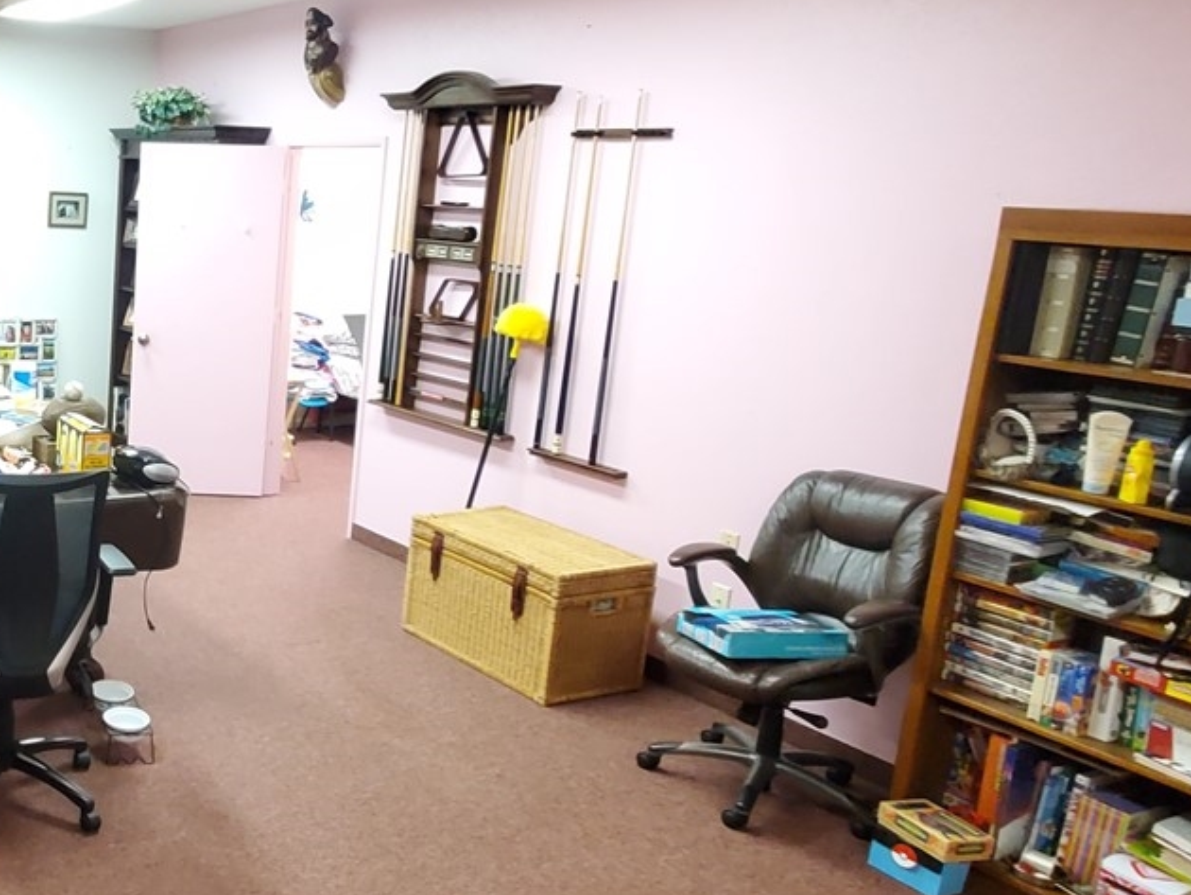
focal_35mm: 33
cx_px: -28
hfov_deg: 45.6
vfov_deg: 42.9
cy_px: 392
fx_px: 1136
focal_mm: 1.8
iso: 800
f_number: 2.2
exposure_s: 1/20
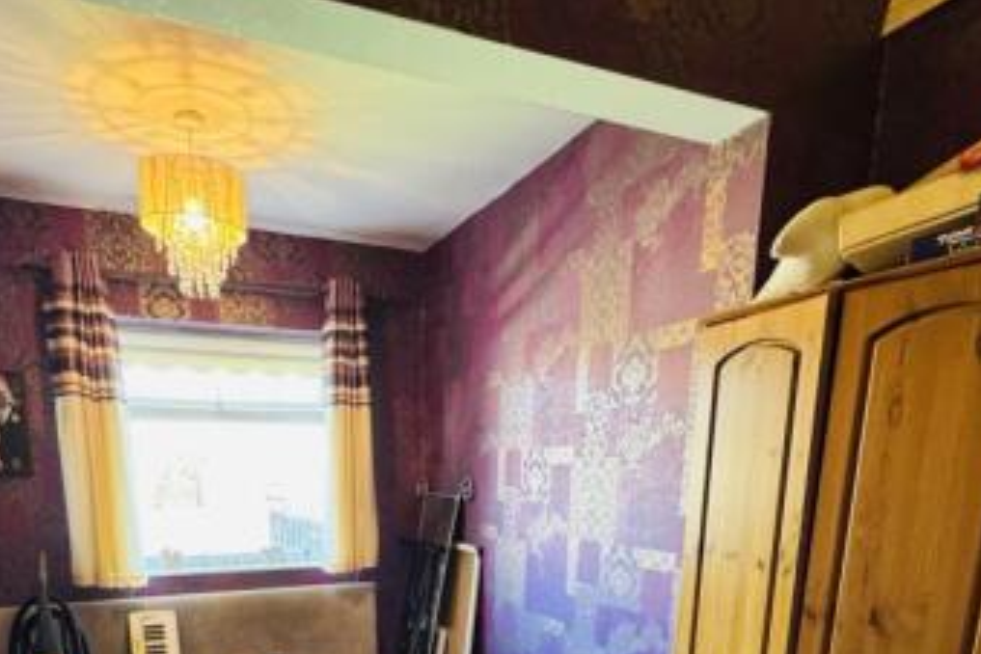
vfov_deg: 44.9
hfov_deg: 71.1
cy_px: 627
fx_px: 681
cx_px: 415
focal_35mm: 25
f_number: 2.2
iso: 320
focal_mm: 2.22
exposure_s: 1/50
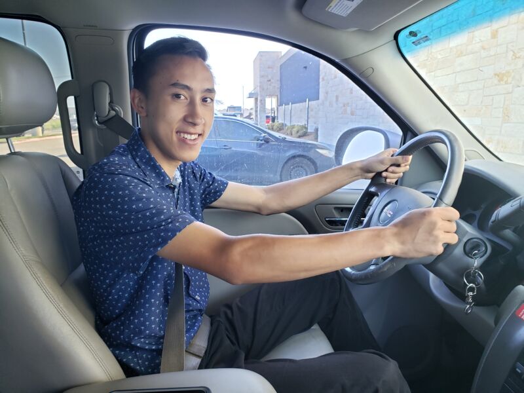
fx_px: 394
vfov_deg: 53.1
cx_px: 262
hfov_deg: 67.3
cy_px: 196
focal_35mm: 26
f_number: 2.4
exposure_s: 1/37
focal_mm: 4.3
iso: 200
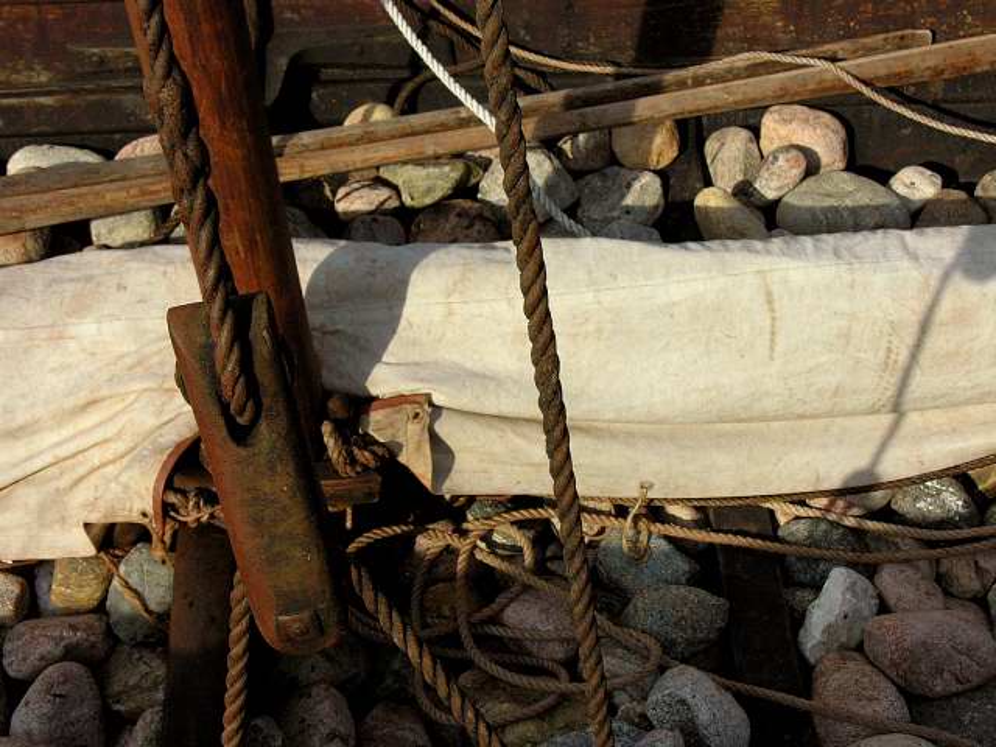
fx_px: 1841
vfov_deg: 22.9
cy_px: 374
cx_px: 498
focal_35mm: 64
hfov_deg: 30.3
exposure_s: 1/1000
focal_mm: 16.4
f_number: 5.6
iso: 200
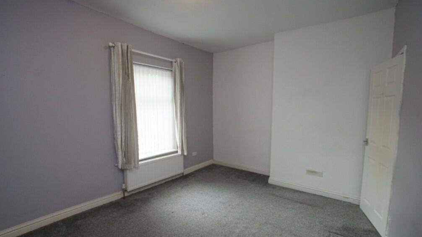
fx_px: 179
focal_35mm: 16
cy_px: 140
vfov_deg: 66.5
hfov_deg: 99.4
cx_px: 208
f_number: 4
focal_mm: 10
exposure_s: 1/160
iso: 1000
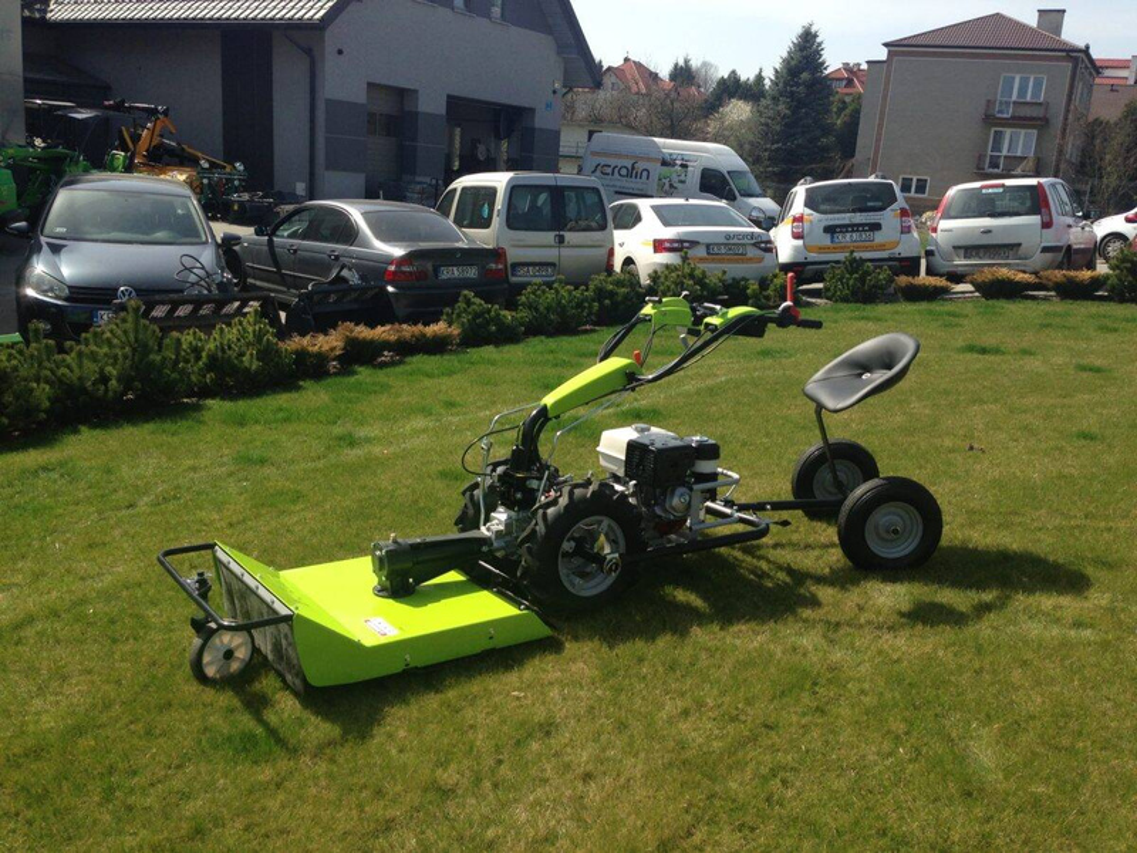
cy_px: 426
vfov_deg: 42.9
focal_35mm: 33
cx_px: 568
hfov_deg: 55.4
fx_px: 1084
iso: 50
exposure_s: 1/1043
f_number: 2.4
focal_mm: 4.12
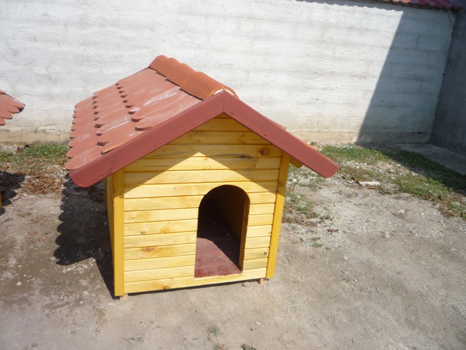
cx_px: 233
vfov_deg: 46.8
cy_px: 175
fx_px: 404
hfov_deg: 60.0
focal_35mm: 30
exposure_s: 1/400
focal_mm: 5.2
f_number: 5.6
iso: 100
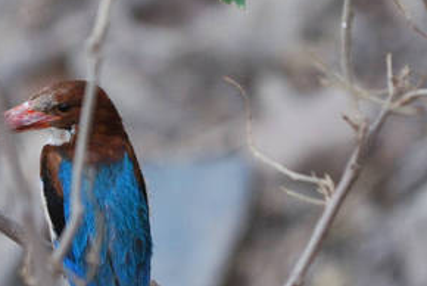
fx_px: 17168
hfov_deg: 1.4
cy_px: 102
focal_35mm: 1446
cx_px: 131
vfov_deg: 1.0
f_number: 5.6
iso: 1250
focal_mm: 400
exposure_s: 1/200
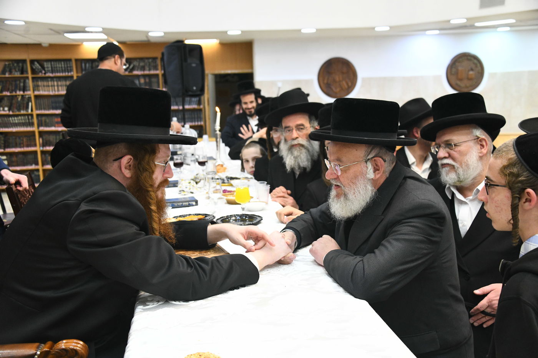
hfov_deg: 46.4
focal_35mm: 42
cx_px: 269
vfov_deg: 31.9
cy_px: 179
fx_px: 628
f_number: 5
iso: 4000
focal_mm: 42
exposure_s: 1/200
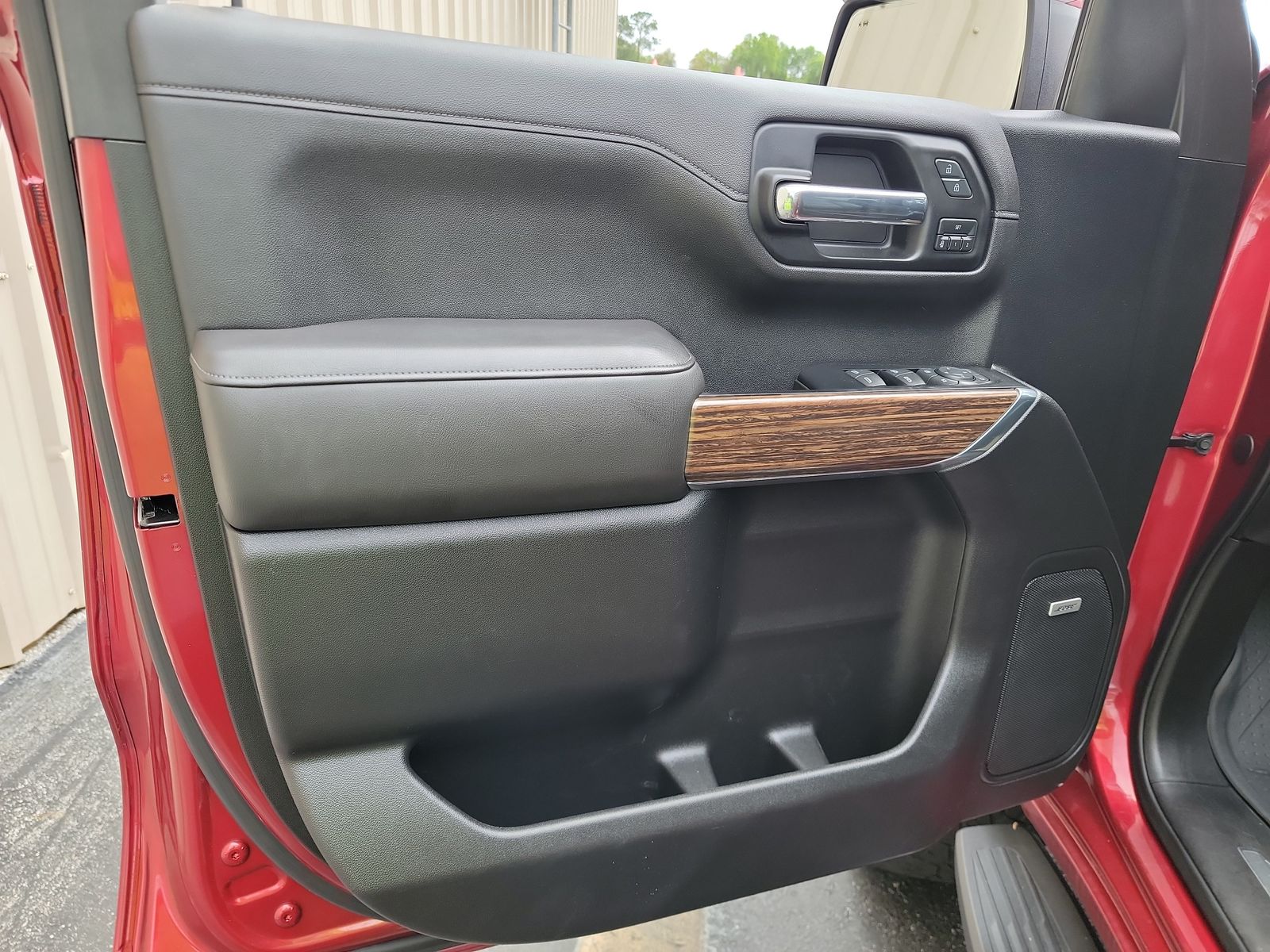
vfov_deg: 56.8
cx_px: 635
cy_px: 476
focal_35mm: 24
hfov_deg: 71.6
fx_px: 881
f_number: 1.8
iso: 70
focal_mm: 6.7
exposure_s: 1/119
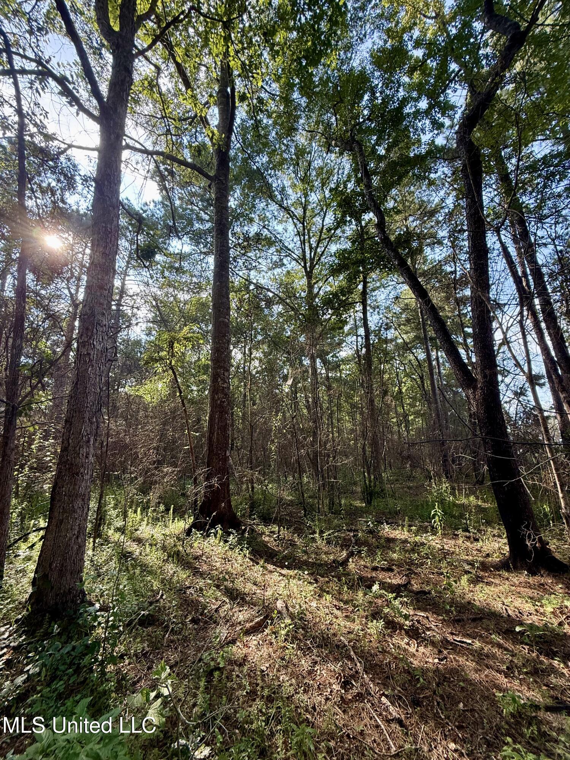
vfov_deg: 102.1
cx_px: 285
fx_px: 307
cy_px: 380
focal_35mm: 14
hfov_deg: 85.7
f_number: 2.2
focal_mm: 2.22
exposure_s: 1/200
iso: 64
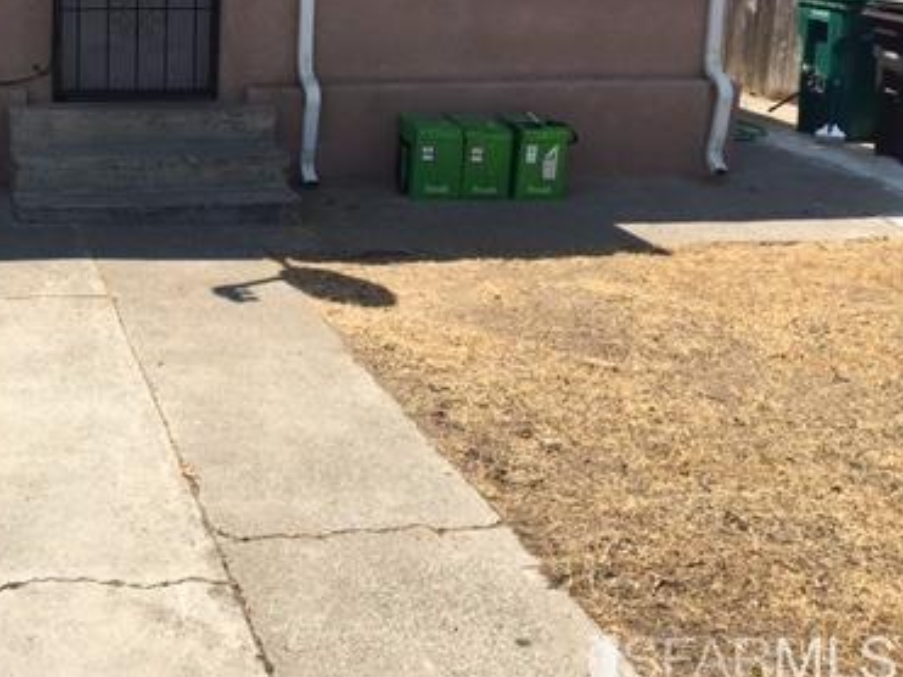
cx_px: 127
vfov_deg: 28.3
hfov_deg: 36.3
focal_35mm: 50
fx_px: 1304
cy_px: 112
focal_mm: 4.15
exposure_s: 1/1350
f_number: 2.2
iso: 25
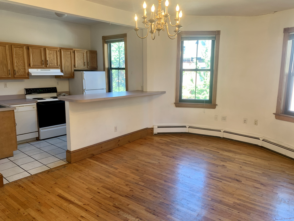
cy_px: 110
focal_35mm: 26
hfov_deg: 67.3
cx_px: 147
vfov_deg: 53.1
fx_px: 221
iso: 80
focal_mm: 4.25
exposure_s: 1/60
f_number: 1.8
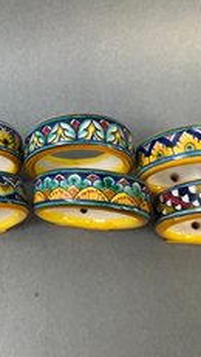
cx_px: 26
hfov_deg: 27.5
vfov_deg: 48.3
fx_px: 398
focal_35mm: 42
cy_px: 172
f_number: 1.5
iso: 64
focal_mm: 5.7
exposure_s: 1/120
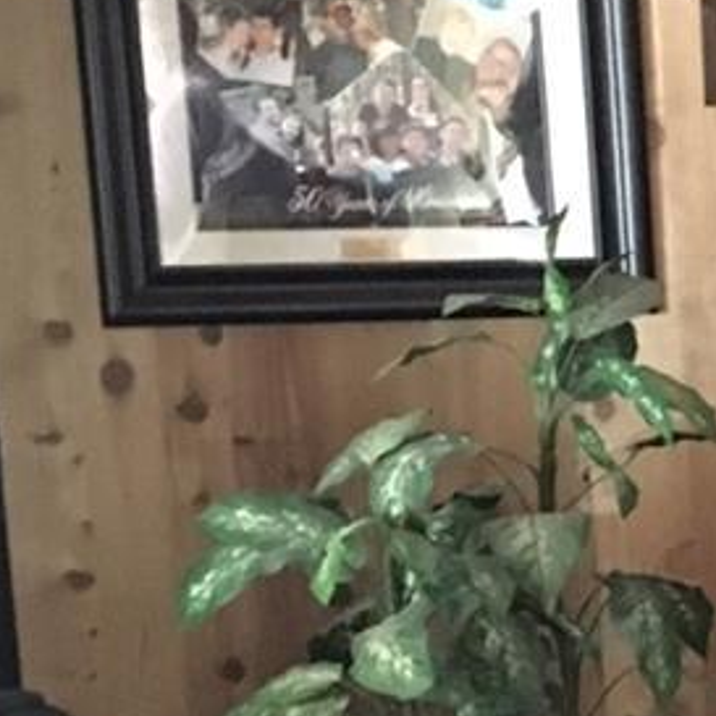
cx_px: 1456
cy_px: 679
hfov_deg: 11.2
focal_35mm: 141
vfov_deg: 12.3
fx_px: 3300
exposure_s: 1/15
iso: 320
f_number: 2.2
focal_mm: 4.15
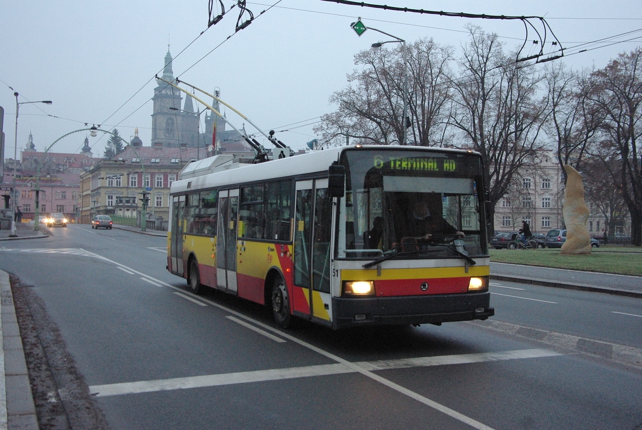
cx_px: 321
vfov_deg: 34.3
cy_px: 215
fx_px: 696
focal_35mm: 39
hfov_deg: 49.5
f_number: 5
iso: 1600
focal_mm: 26
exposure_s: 1/200
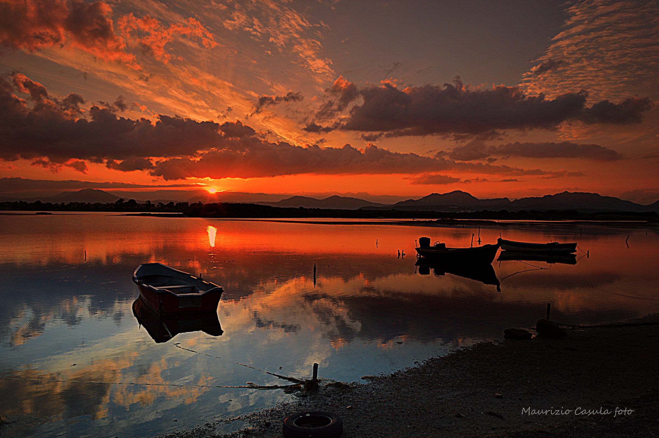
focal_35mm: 27
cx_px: 330
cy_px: 219
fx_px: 494
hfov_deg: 67.4
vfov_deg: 47.8
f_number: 7.1
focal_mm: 18
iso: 100
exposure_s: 1/200
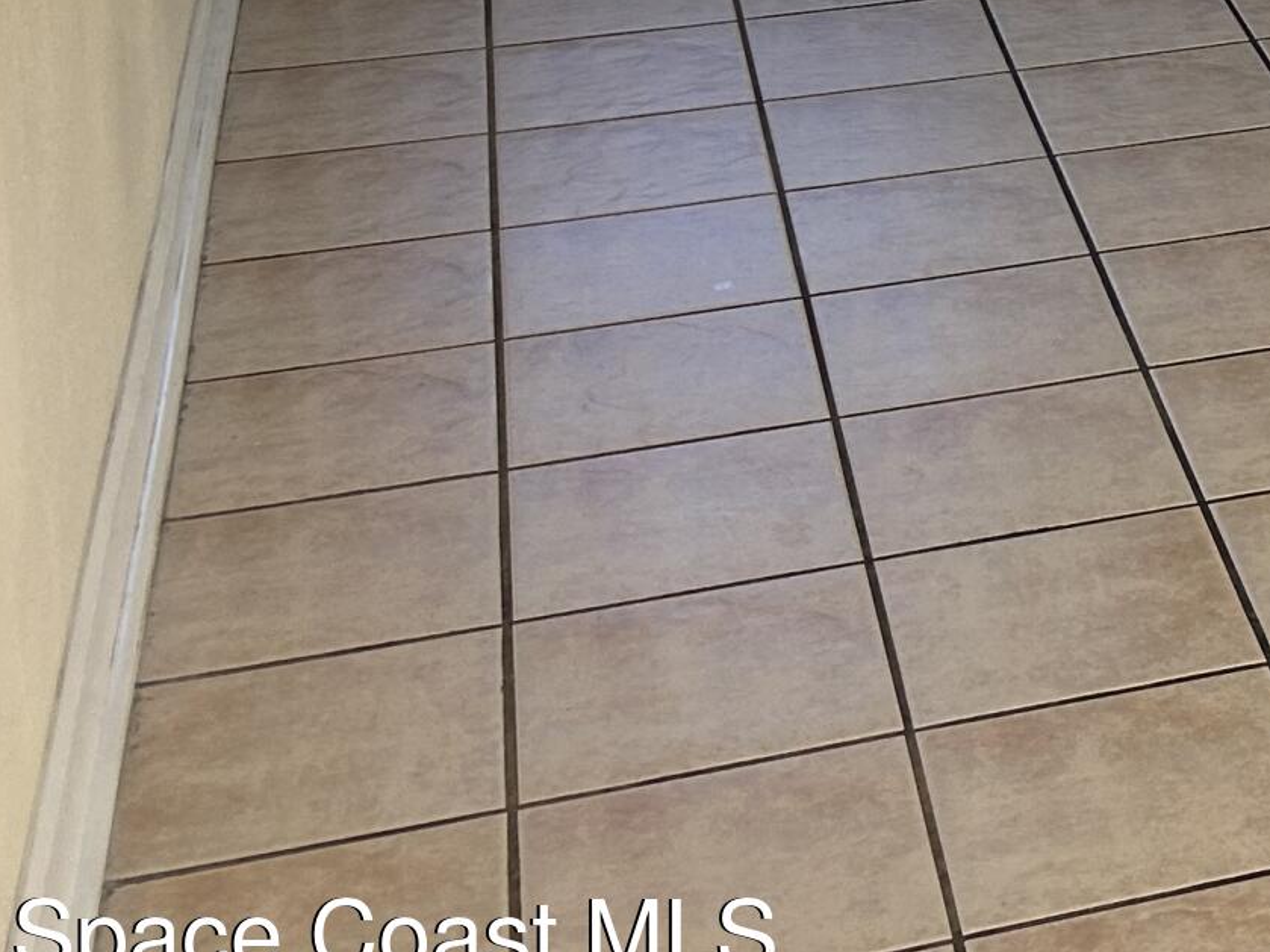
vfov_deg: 14.5
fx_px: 3412
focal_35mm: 93
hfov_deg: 18.4
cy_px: -611
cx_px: 1965
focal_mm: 5.7
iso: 50
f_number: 1.5
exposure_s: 1/389
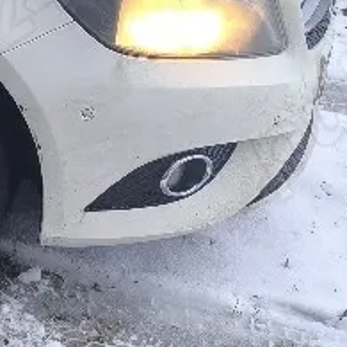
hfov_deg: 13.9
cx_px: -363
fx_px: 1179
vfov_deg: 16.6
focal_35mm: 104
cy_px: 50
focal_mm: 6.14
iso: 320
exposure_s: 1/101
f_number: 1.65
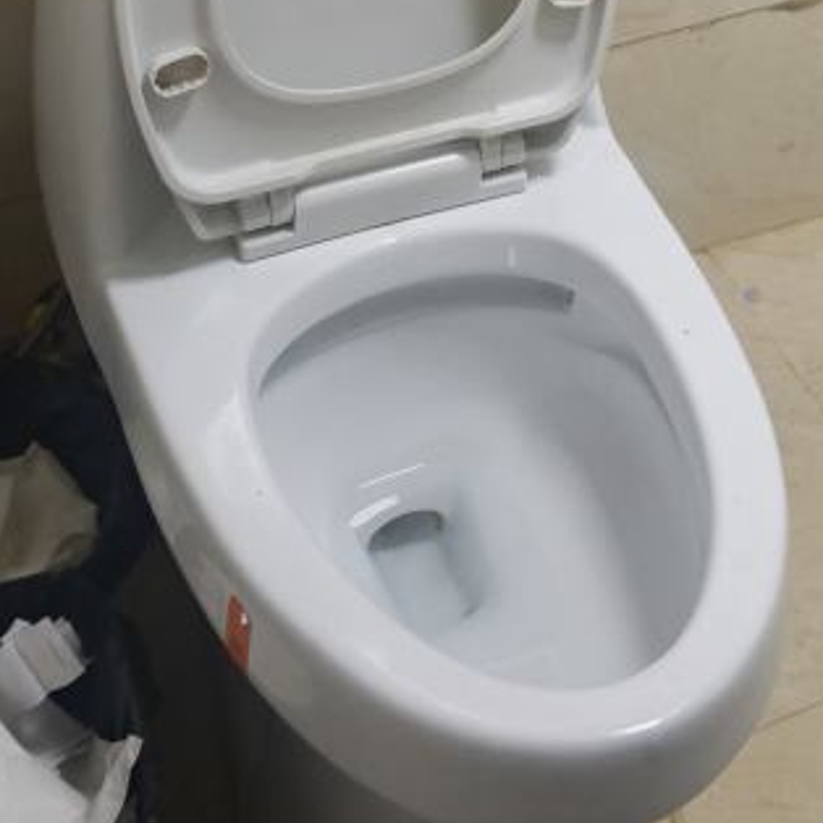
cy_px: -526
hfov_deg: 23.5
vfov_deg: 19.7
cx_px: 710
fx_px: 1937
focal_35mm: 72
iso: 320
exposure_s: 1/37
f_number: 1.4
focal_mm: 6.83
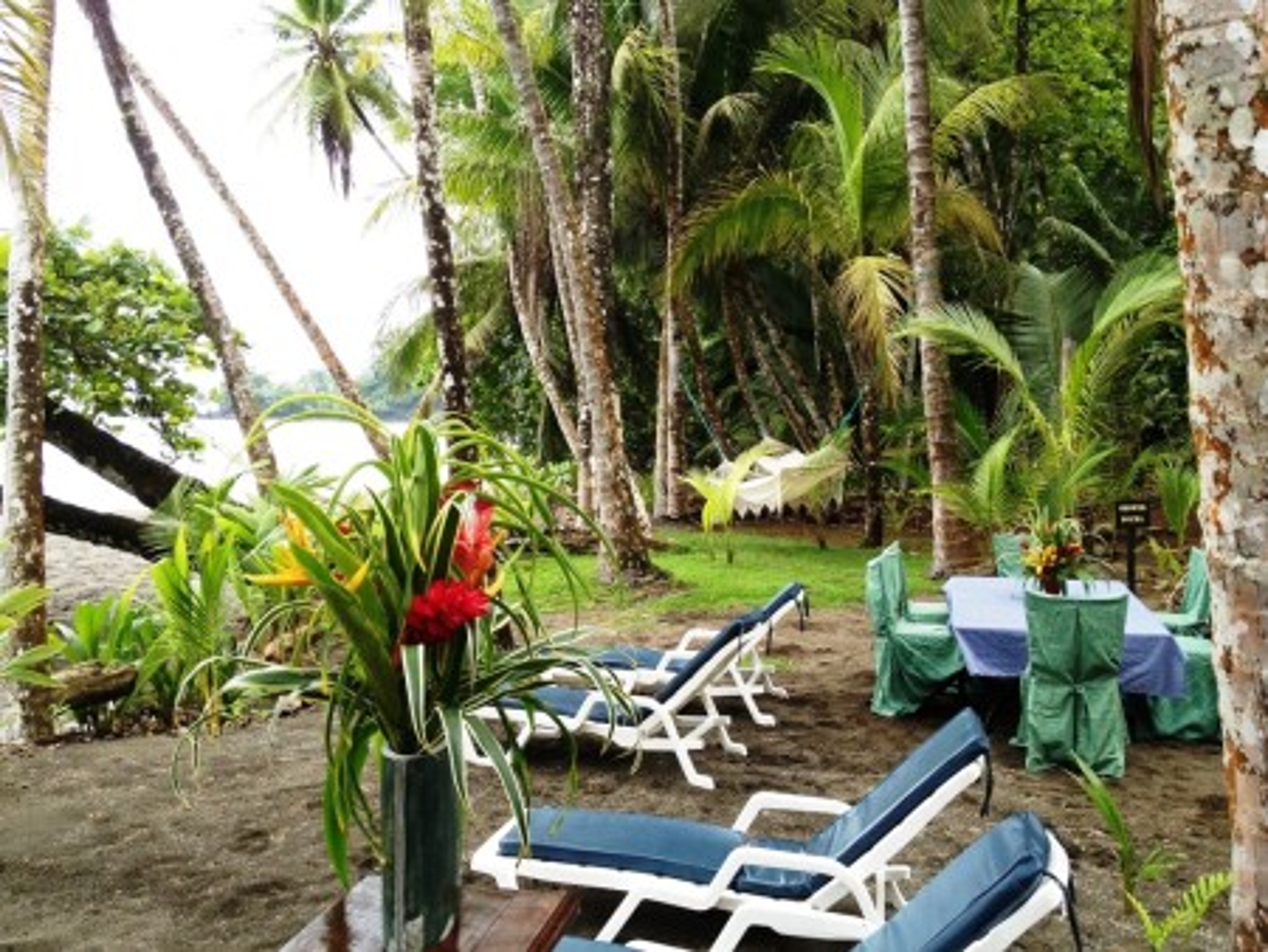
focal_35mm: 35
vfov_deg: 40.7
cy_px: 476
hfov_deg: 52.6
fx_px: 1283
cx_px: 634
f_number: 2.4
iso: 64
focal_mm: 4.28
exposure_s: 1/403
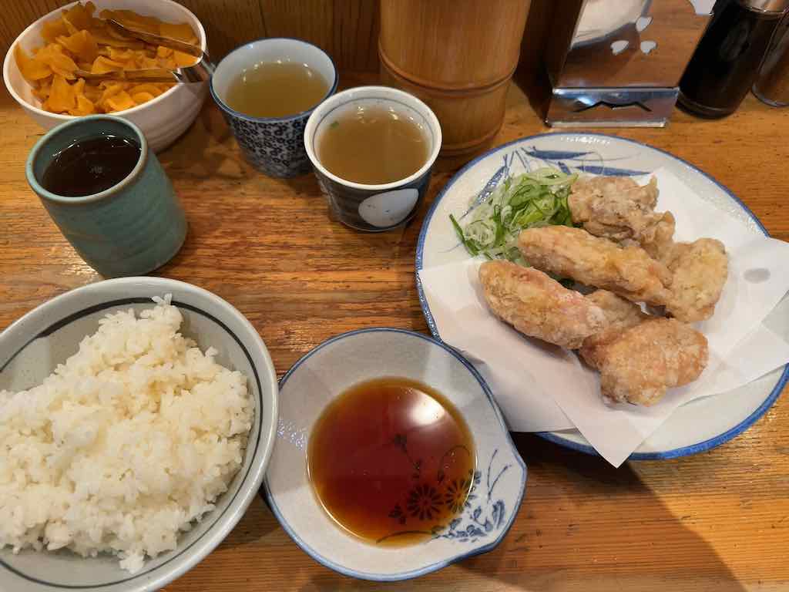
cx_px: 394
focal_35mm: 24
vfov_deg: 56.8
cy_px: 296
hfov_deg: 71.6
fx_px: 547
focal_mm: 6.76
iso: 250
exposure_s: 1/50
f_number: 1.78
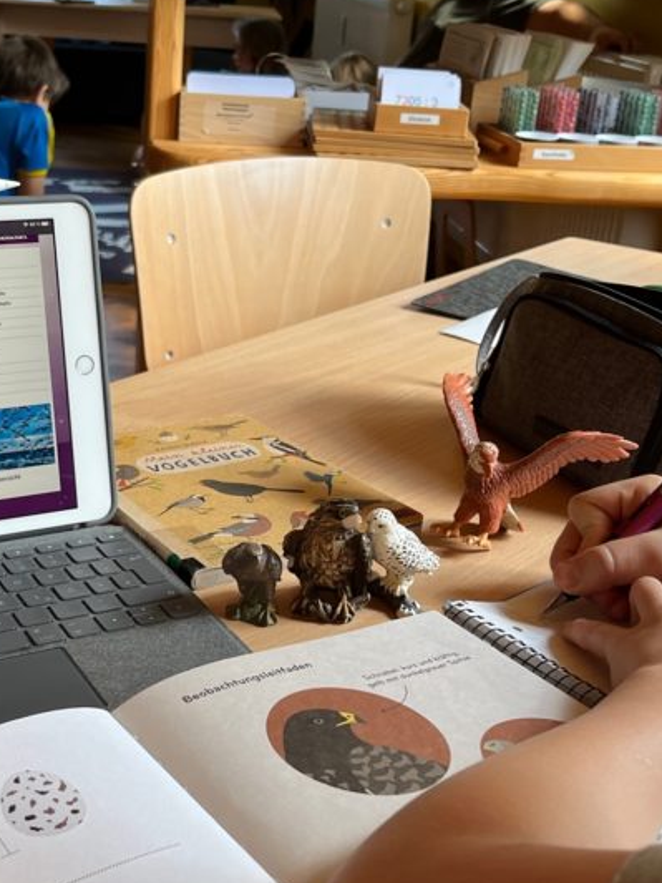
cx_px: 187
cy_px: 480
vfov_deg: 38.2
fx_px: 1275
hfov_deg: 28.8
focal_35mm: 50
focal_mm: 5.1
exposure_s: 1/100
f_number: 1.6
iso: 125
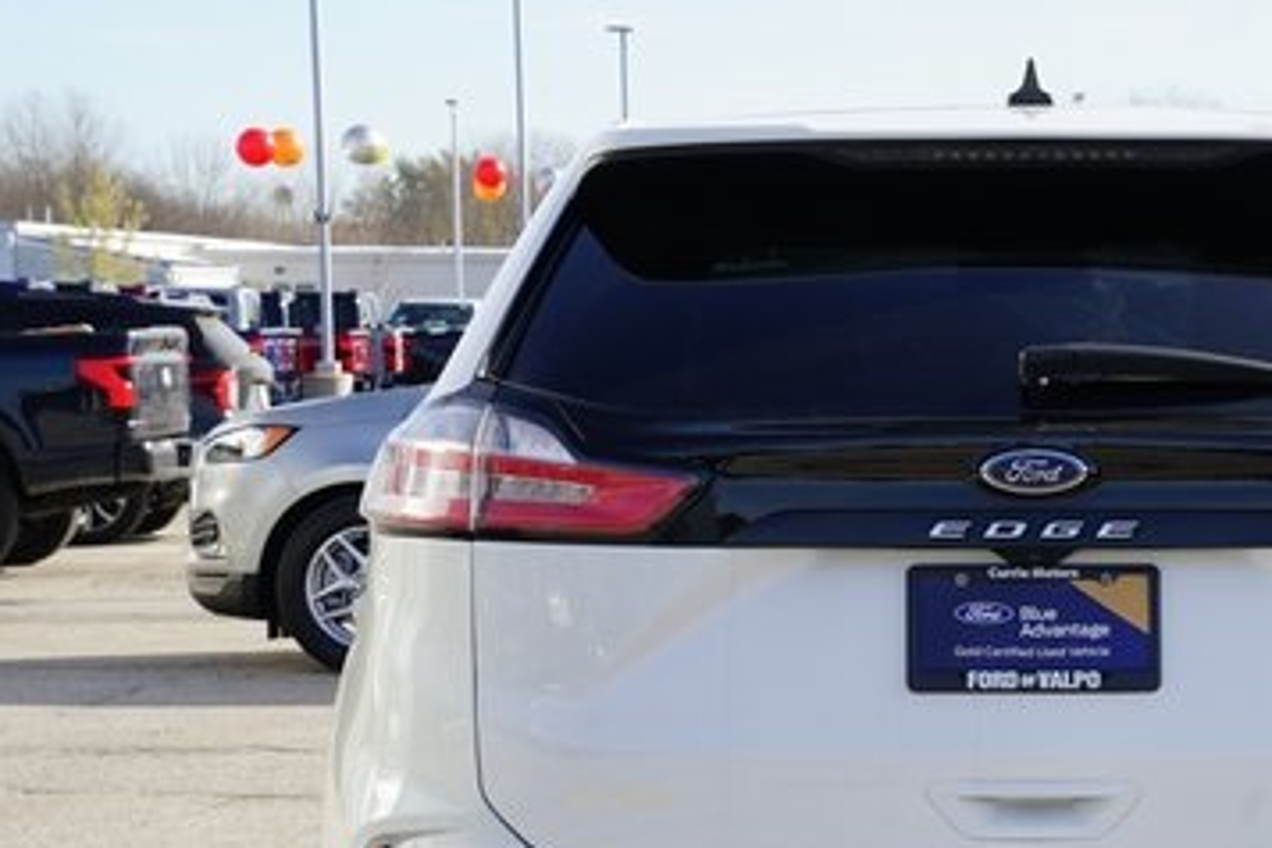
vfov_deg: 11.4
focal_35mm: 120
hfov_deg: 16.9
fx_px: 4240
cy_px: 675
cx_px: 1015
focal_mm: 67
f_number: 11
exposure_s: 1/100
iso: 100
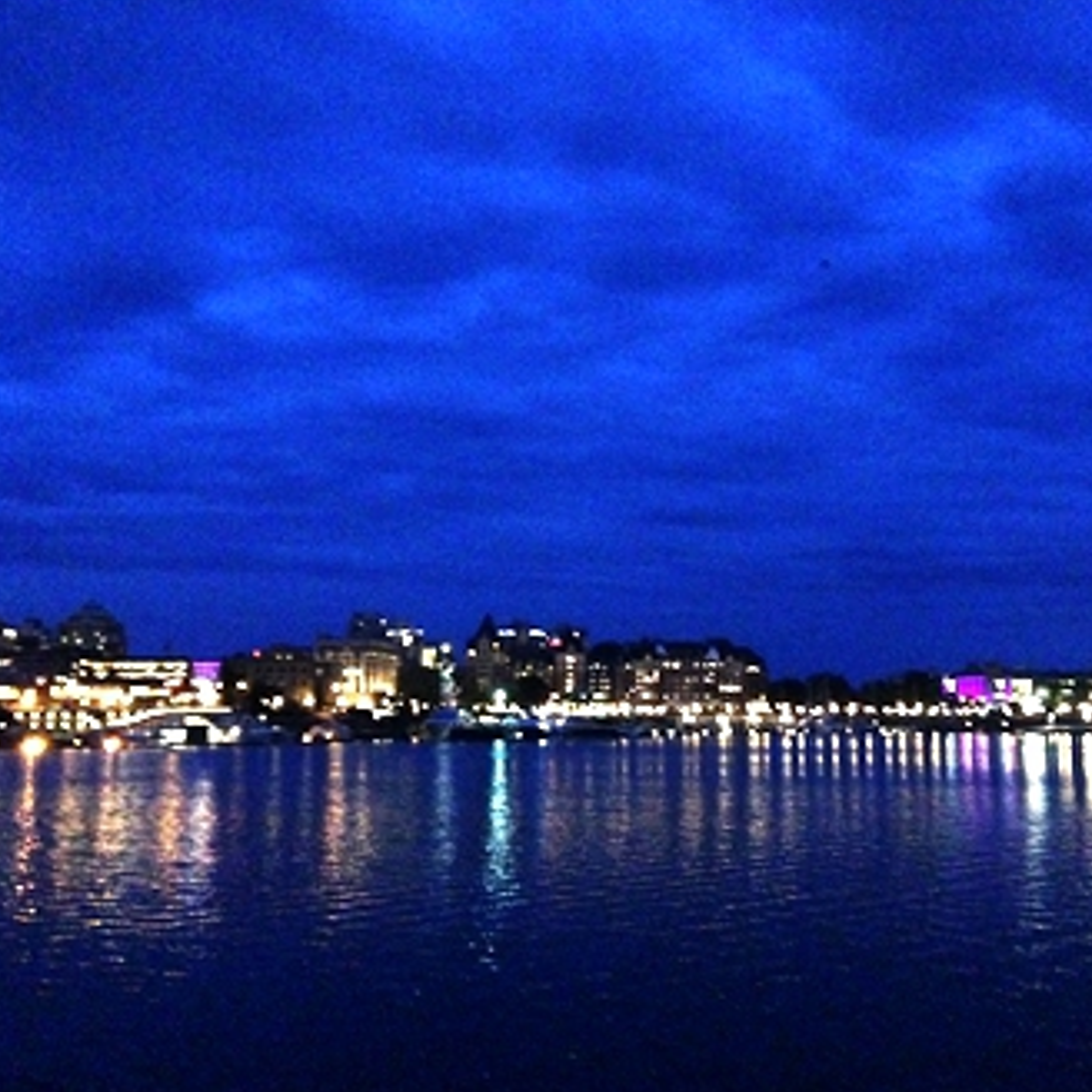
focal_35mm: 40
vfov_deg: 41.9
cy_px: 556
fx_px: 1428
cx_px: 629
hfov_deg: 41.7
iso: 800
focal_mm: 4.12
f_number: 2.4
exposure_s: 1/15
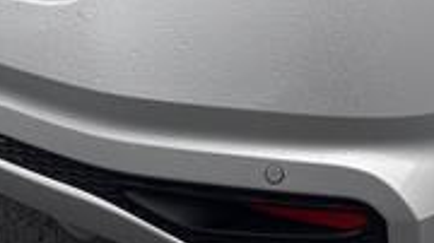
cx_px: 328
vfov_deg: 11.9
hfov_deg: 22.7
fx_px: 1070
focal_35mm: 93
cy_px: -197
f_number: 1.78
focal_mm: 6.86
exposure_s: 1/734
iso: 80
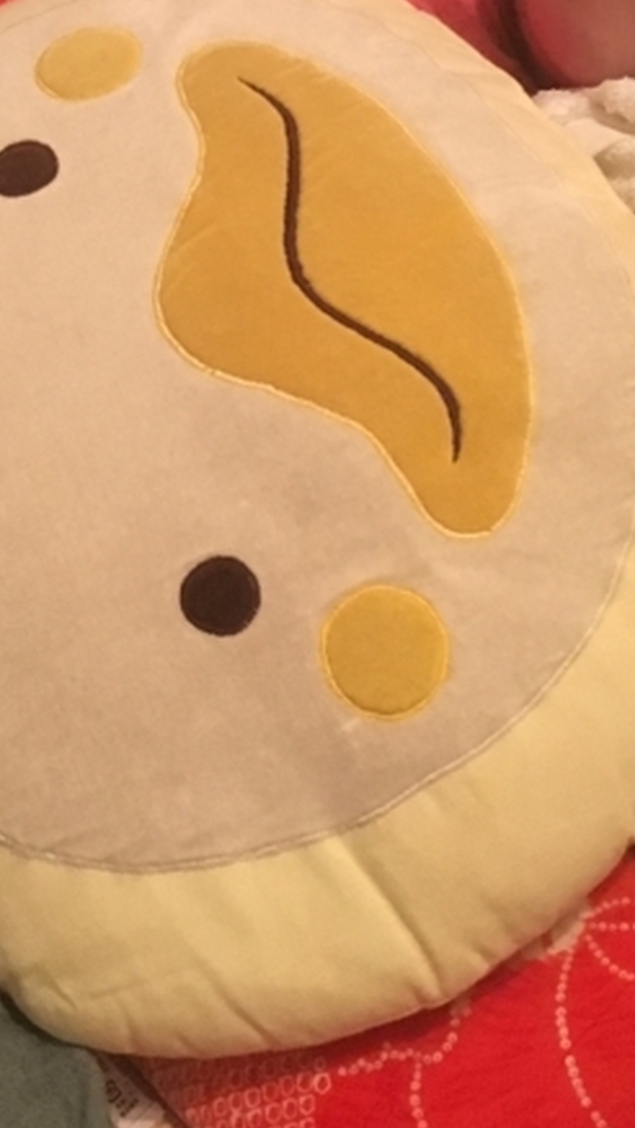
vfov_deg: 26.5
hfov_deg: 16.3
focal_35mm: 74
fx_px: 2214
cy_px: -83
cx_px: 188
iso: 250
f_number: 2.2
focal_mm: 4.15
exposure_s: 1/15
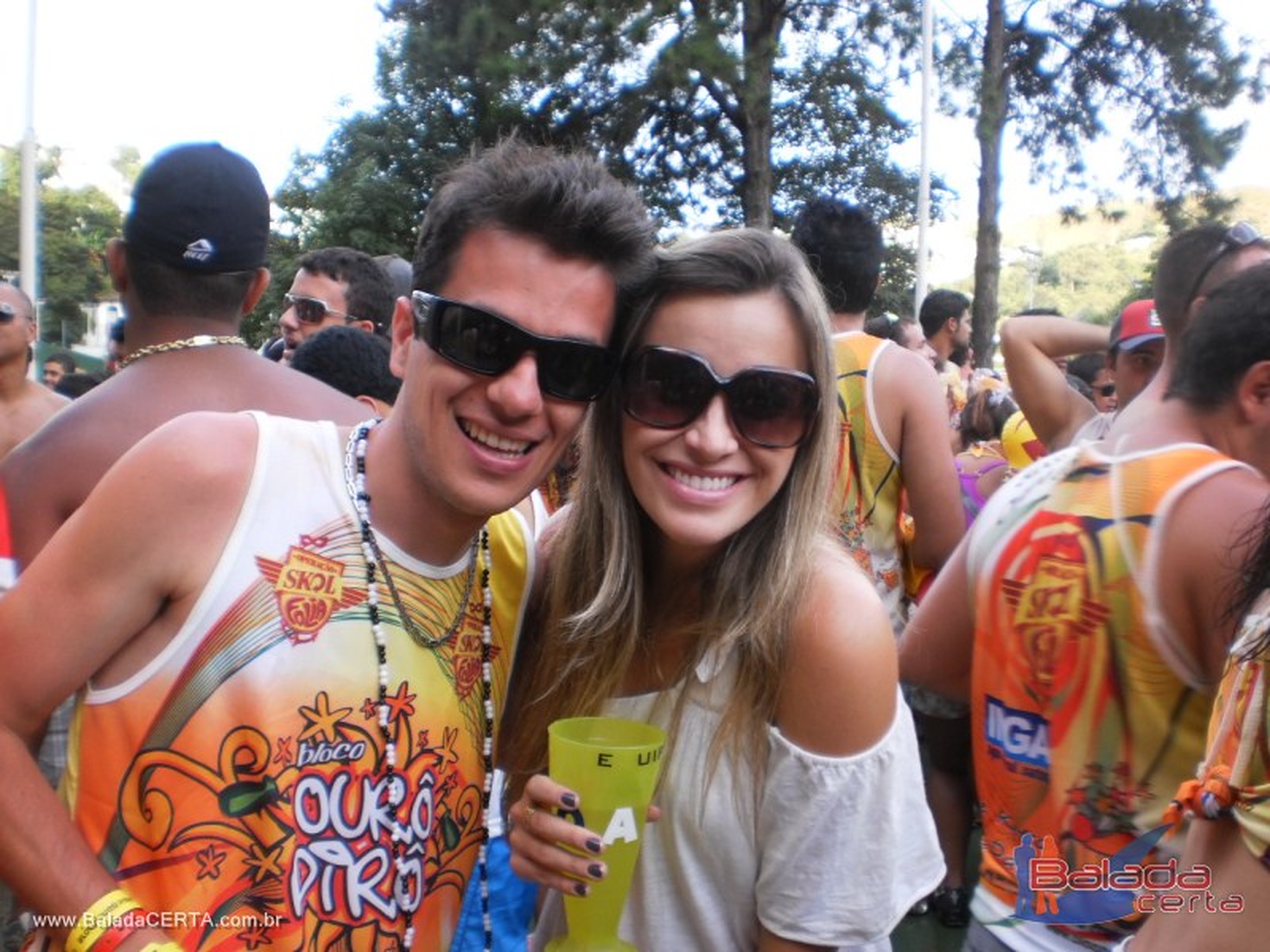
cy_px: 476
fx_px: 1321
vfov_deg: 39.7
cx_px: 635
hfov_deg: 51.4
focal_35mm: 36
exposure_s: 1/60
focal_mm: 6.3
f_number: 3.1
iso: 100
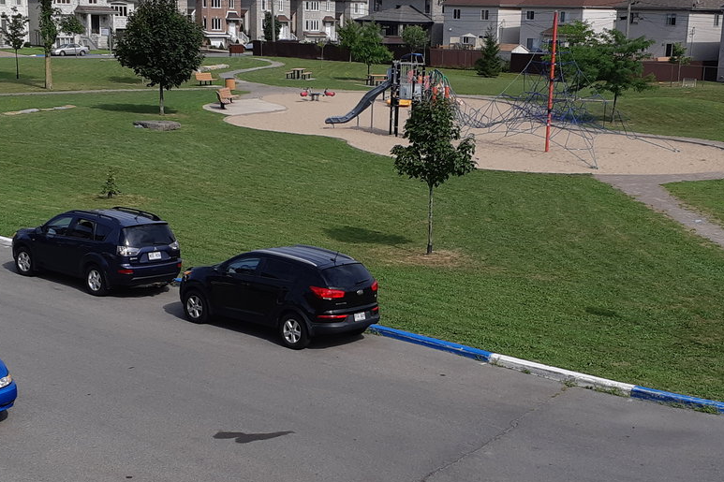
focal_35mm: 56
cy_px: 300
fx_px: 1126
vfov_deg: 24.1
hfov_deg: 35.6
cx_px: 391
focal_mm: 3.93
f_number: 1.7
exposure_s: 1/3436
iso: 40
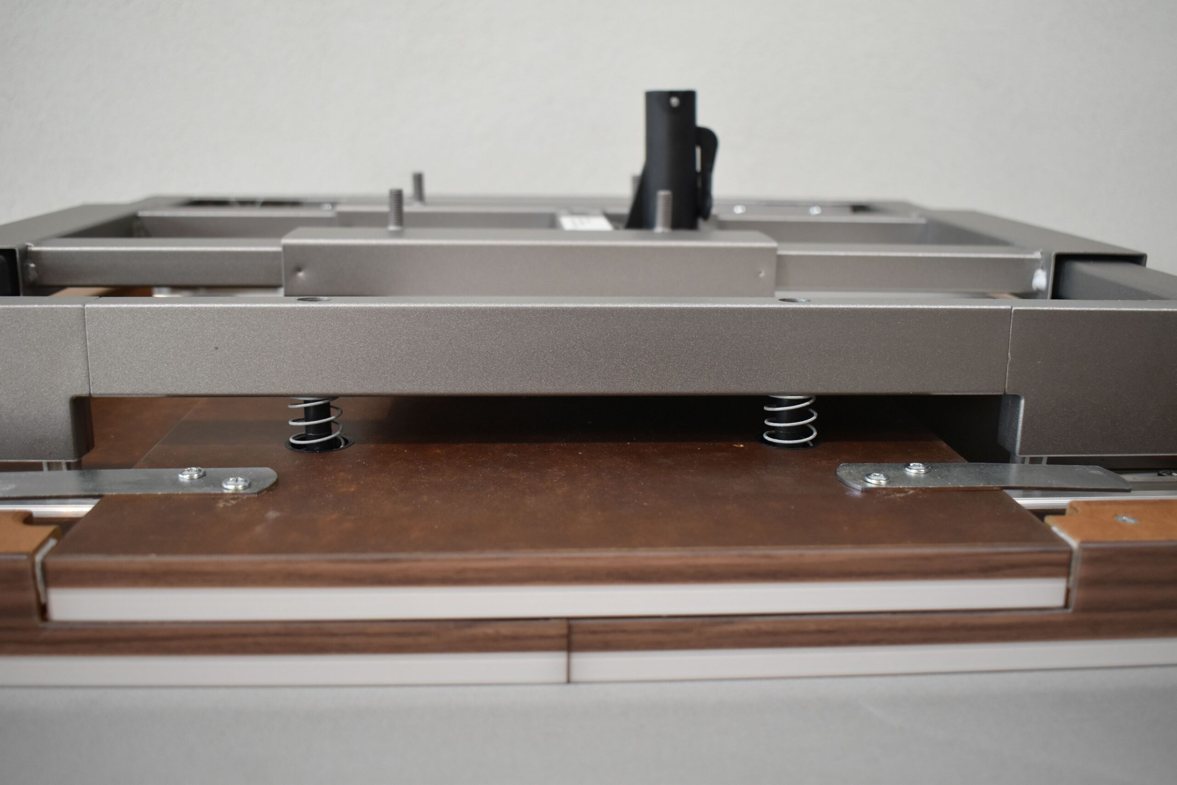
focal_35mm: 36
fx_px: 1177
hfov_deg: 53.1
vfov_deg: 36.9
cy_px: 392
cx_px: 588
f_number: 3.8
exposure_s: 1/250
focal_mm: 24
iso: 800
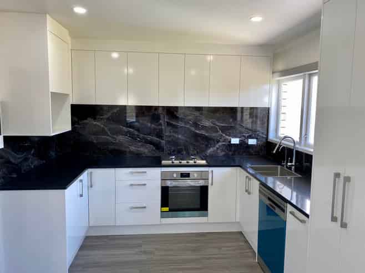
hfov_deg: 67.3
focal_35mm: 26
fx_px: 274
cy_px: 136
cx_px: 182
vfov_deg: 53.0
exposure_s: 1/100
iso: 50
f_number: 1.8
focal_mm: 4.25
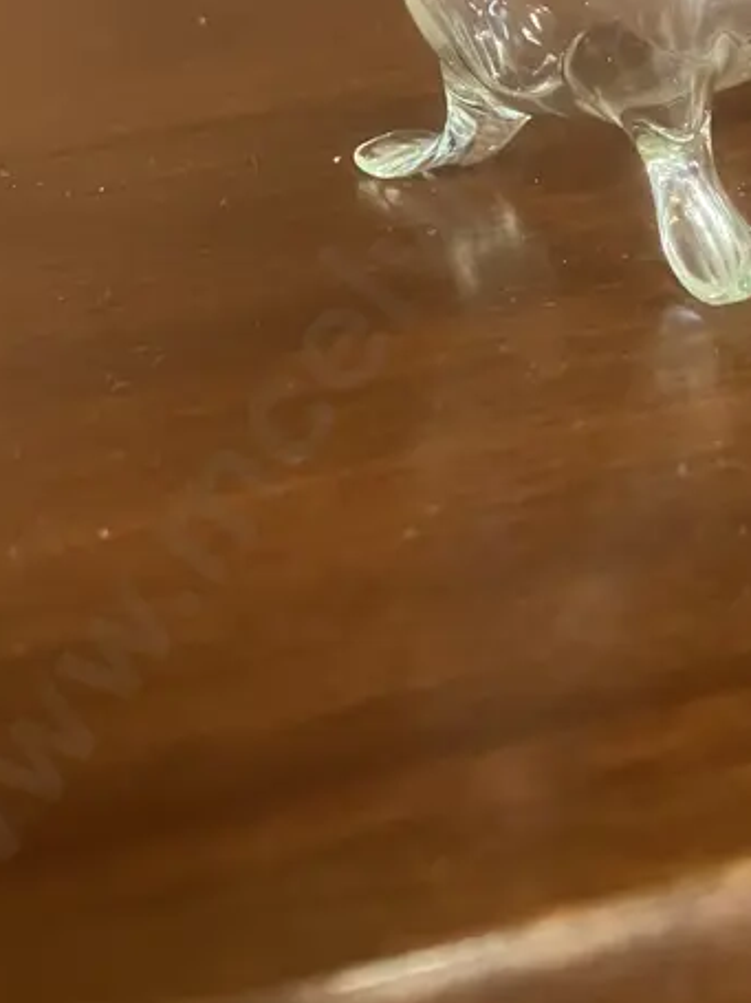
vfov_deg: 28.8
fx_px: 1823
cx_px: 606
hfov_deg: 22.9
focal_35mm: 63
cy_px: -4
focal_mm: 3.99
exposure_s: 1/33
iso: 250
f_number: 1.8
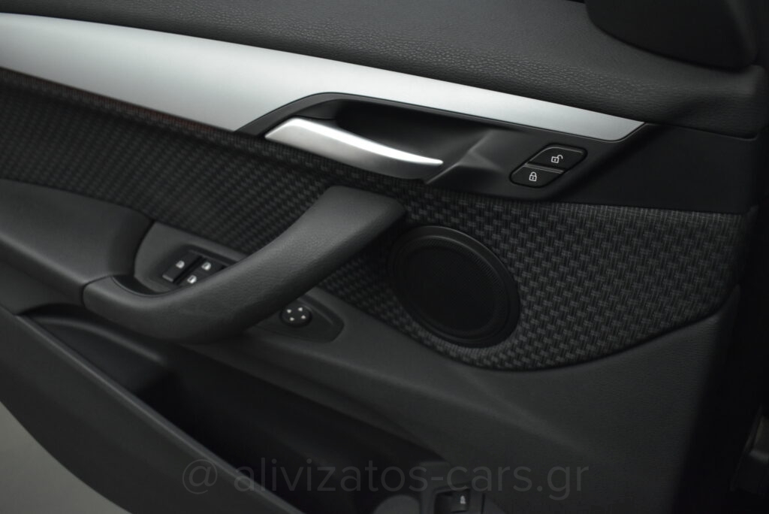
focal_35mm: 34
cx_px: 384
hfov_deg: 55.1
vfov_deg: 38.4
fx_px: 737
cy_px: 257
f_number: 3.8
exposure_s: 1/125
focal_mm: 23
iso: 1600
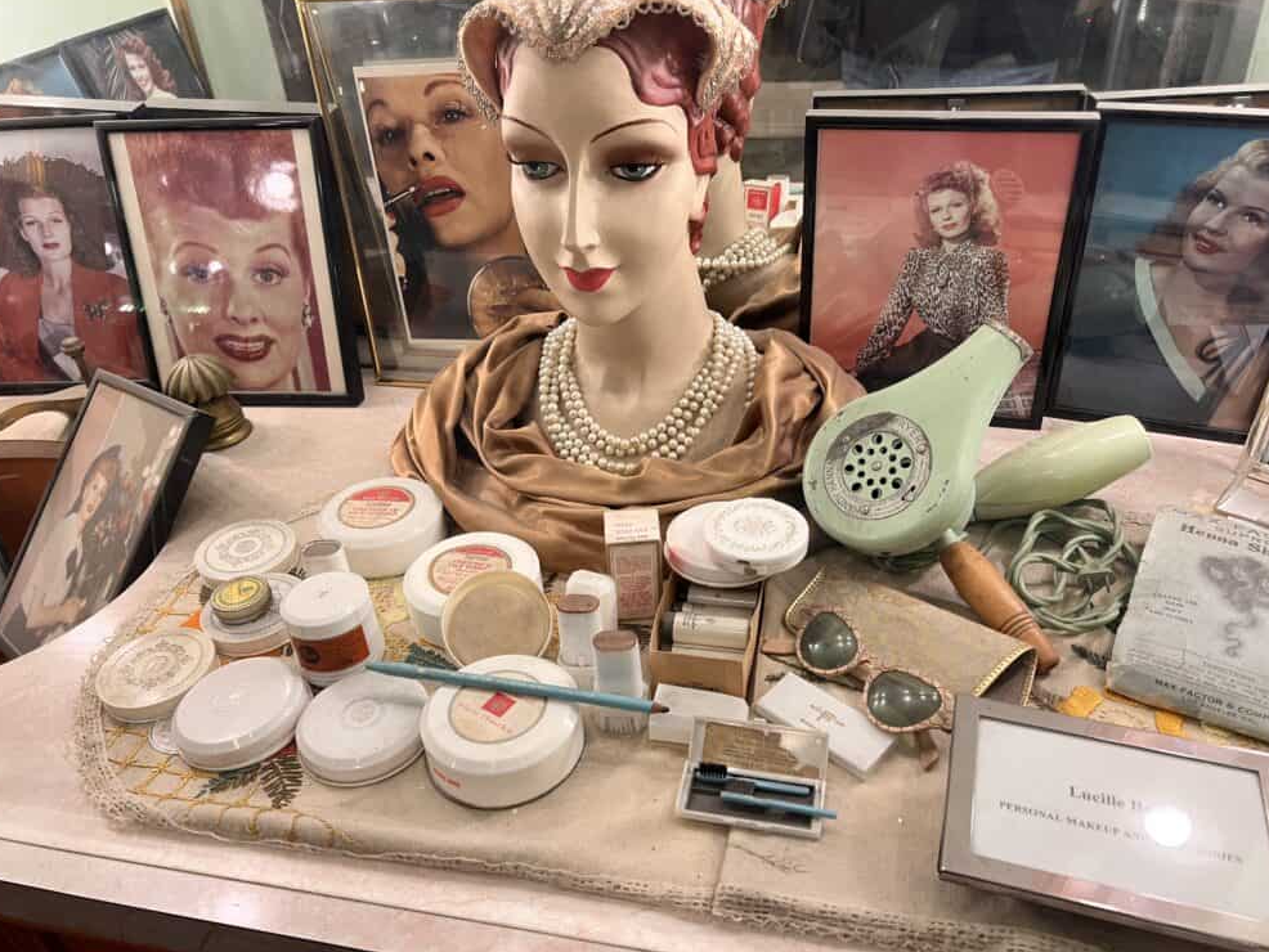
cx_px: 641
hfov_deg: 65.3
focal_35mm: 27
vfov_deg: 51.4
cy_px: 480
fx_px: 990
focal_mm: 5.7
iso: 80
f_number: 1.5
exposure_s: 1/60
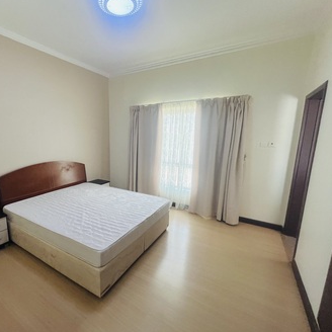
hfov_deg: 85.5
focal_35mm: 16
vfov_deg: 87.4
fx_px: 174
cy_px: 168
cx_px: 122
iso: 160
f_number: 1.8
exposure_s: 1/99
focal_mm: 1.57
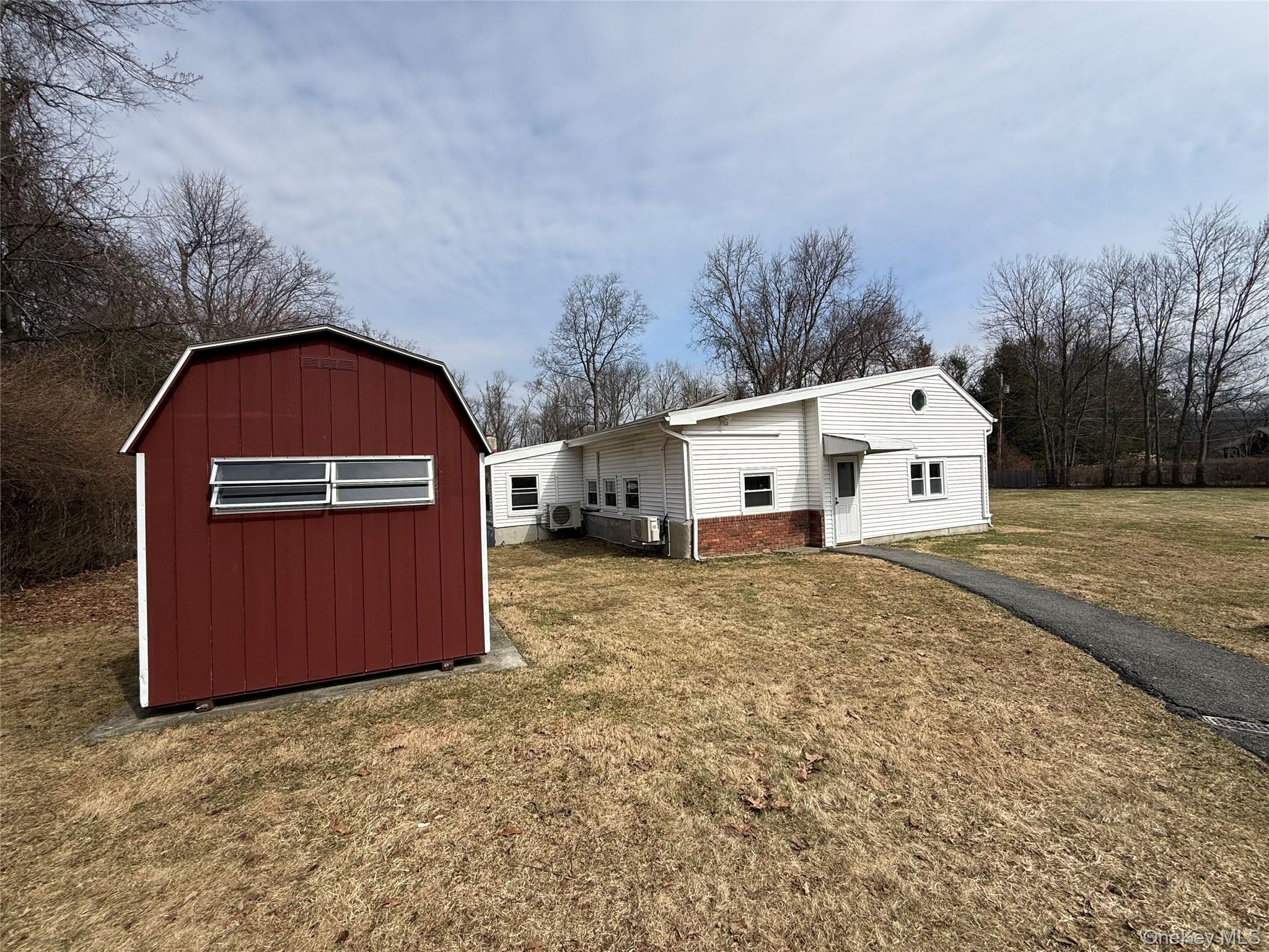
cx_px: 634
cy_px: 476
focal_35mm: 14
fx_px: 513
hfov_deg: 102.1
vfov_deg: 85.7
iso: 50
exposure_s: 1/2976
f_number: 2.2
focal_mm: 2.22
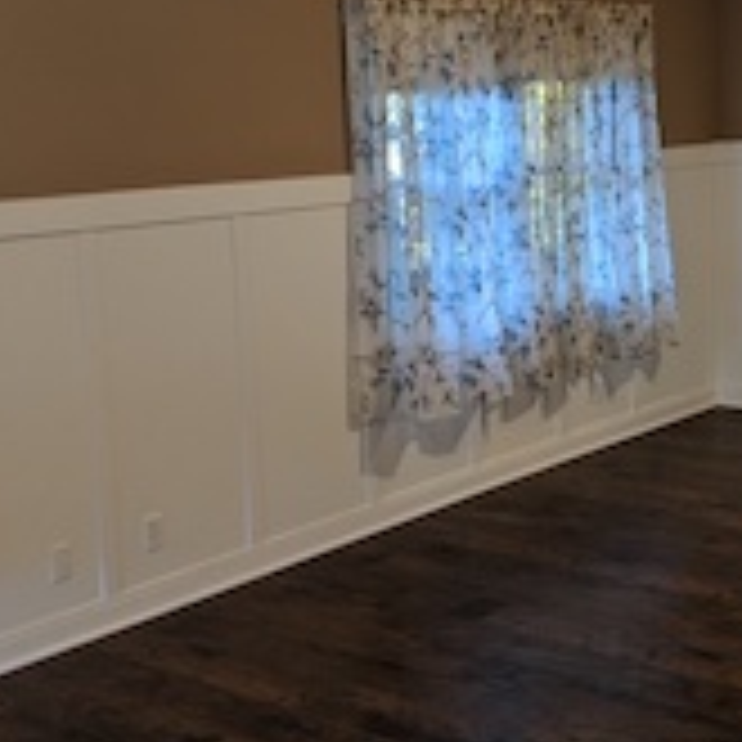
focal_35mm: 58
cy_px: 292
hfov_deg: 29.1
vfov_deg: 29.5
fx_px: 1407
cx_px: 558
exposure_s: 1/24
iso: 84
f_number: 1.8
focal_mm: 4.44
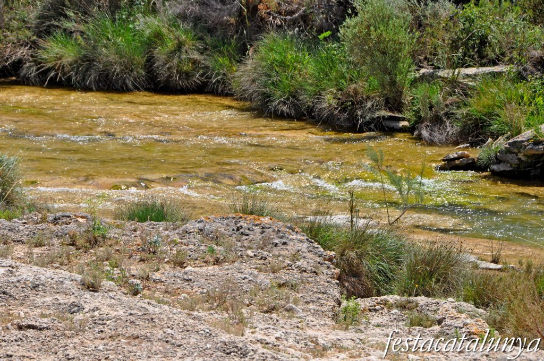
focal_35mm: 195
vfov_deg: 7.0
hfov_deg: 10.6
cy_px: 180
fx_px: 2943
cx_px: 272
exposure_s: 1/500
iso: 640
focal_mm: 130
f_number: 13
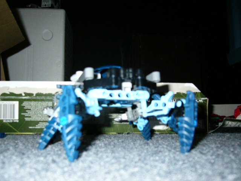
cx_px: 120
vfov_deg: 40.7
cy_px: 90
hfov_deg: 52.6
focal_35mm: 35
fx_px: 244
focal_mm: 5.8
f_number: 2.8
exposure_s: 1/60
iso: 100
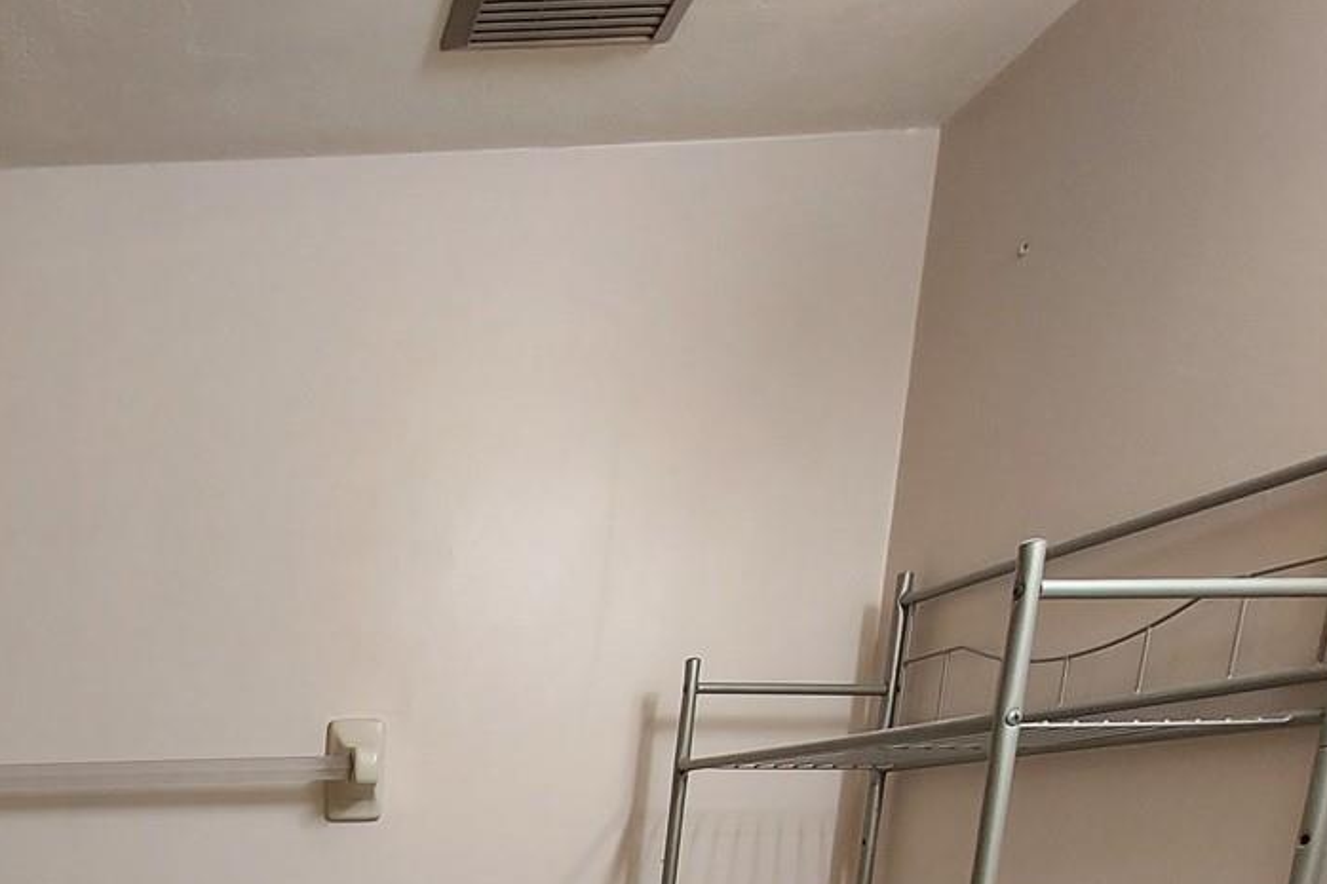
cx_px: 72
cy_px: 1103
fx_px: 1142
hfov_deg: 51.3
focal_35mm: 31
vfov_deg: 33.2
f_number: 2.2
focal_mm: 1.74
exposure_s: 1/60
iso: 80
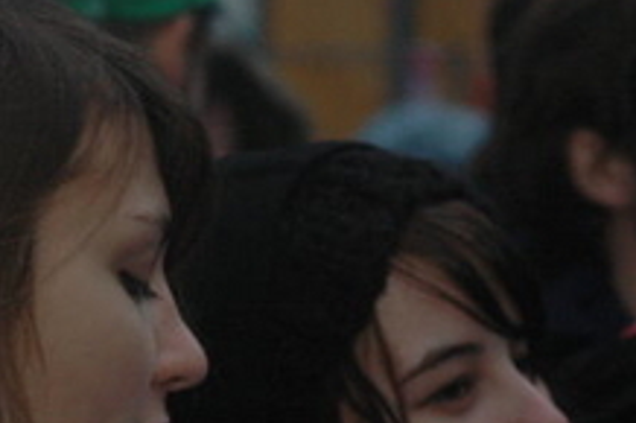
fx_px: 4007
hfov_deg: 9.0
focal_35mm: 227
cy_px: 241
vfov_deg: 6.0
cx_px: 23
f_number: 4.2
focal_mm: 66
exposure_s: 1/160
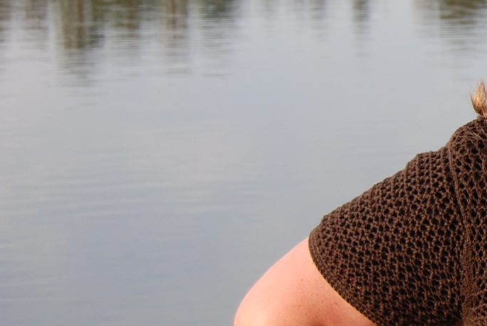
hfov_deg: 9.7
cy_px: 170
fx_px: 2658
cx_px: 988
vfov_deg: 7.0
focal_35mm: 196
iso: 110
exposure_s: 1/125
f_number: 5.6
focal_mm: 31
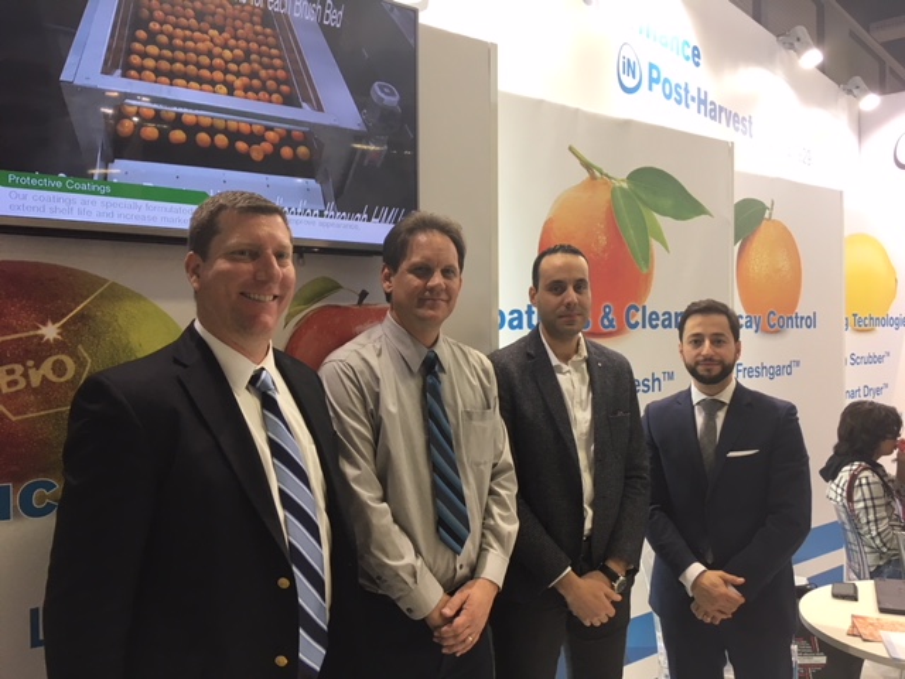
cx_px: 452
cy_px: 340
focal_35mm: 29
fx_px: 758
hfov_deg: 61.7
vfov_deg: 48.2
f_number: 2.2
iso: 40
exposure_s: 1/33
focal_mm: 4.15
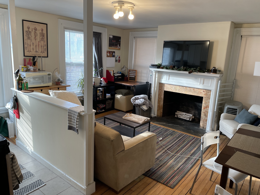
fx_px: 195
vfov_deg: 53.1
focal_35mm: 26
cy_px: 98
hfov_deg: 67.3
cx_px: 130
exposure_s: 1/120
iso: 100
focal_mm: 4.2
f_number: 1.6
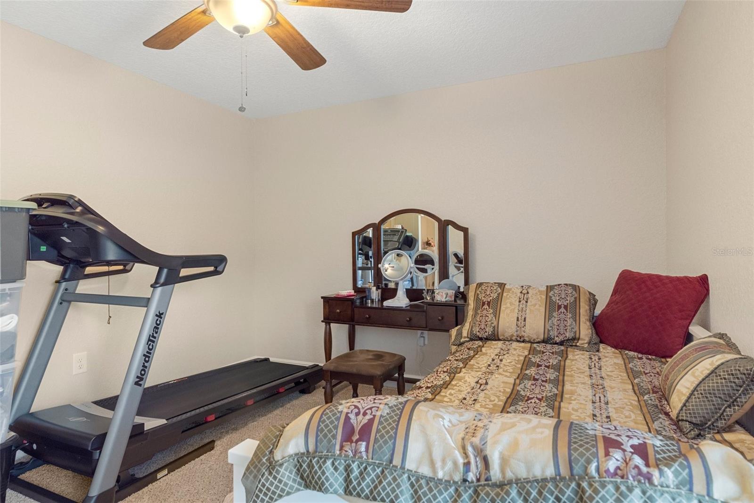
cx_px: 377
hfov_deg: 85.4
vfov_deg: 63.2
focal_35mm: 20
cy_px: 252
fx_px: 408
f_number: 8
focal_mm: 13
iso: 400
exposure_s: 1
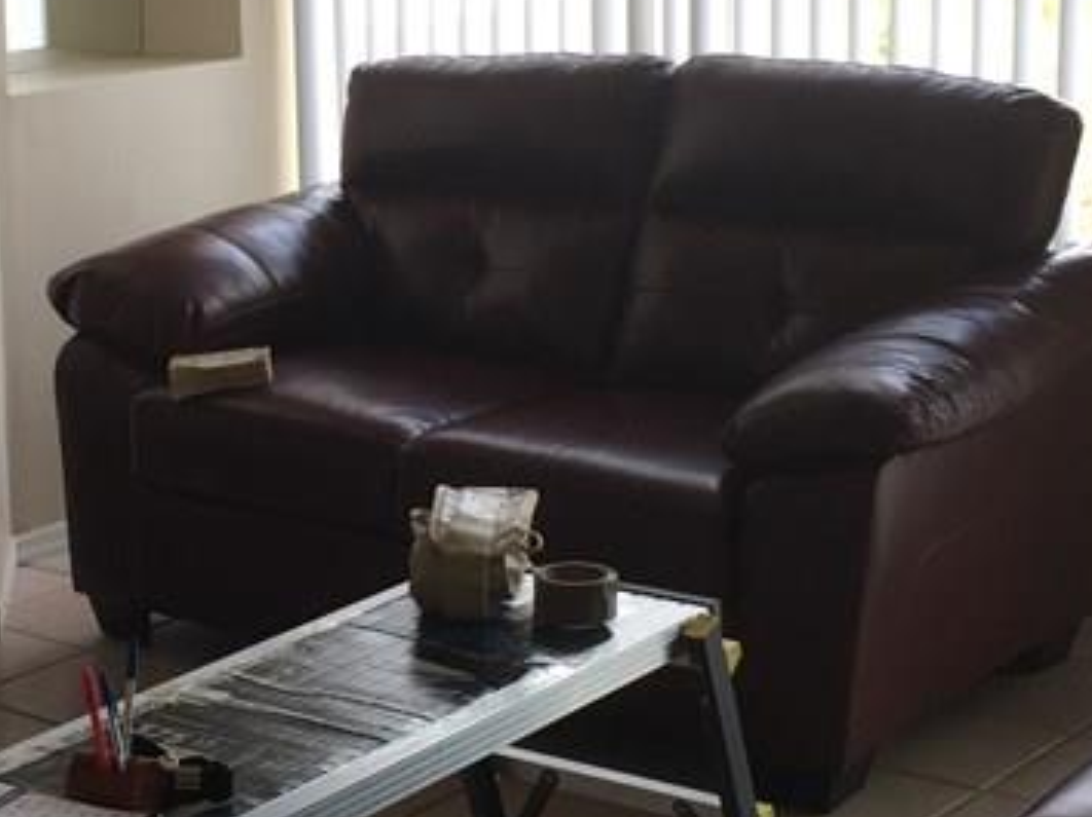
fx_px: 2648
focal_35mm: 84
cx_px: 228
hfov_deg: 23.0
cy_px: 395
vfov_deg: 17.5
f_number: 2.2
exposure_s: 1/40
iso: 40
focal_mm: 4.15
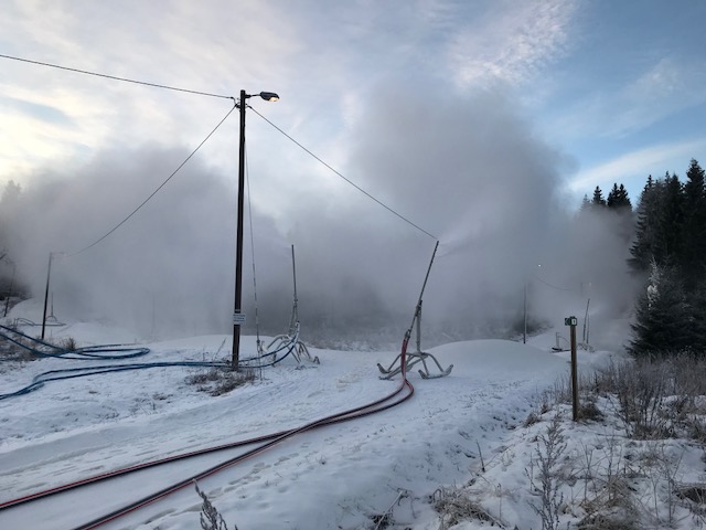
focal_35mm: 28
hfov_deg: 63.4
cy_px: 265
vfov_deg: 49.7
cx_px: 353
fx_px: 571
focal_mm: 3.99
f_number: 1.8
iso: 20
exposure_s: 1/577
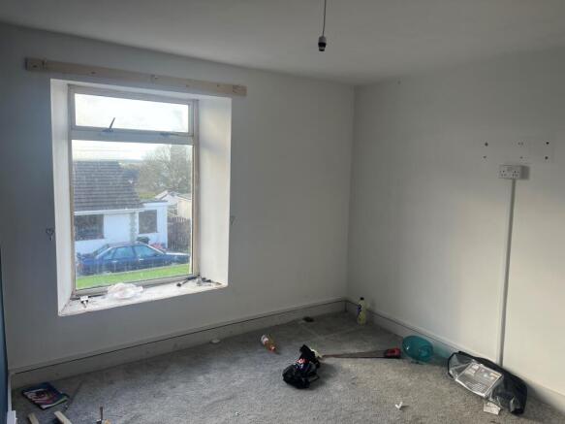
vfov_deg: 53.0
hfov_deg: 67.3
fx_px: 424
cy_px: 212
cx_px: 282
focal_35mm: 26
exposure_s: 1/122
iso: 40
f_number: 1.6
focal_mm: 5.1
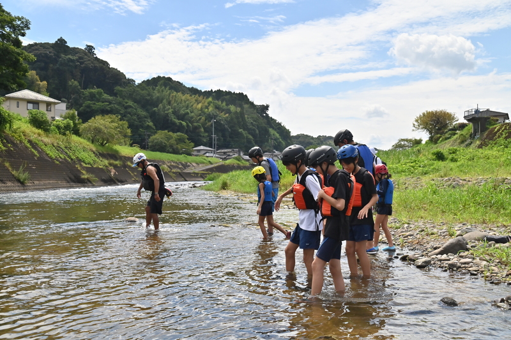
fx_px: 497
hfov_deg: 54.4
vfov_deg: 37.8
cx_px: 256
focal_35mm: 35
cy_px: 170
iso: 1250
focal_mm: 35
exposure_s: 1/8000
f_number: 7.1
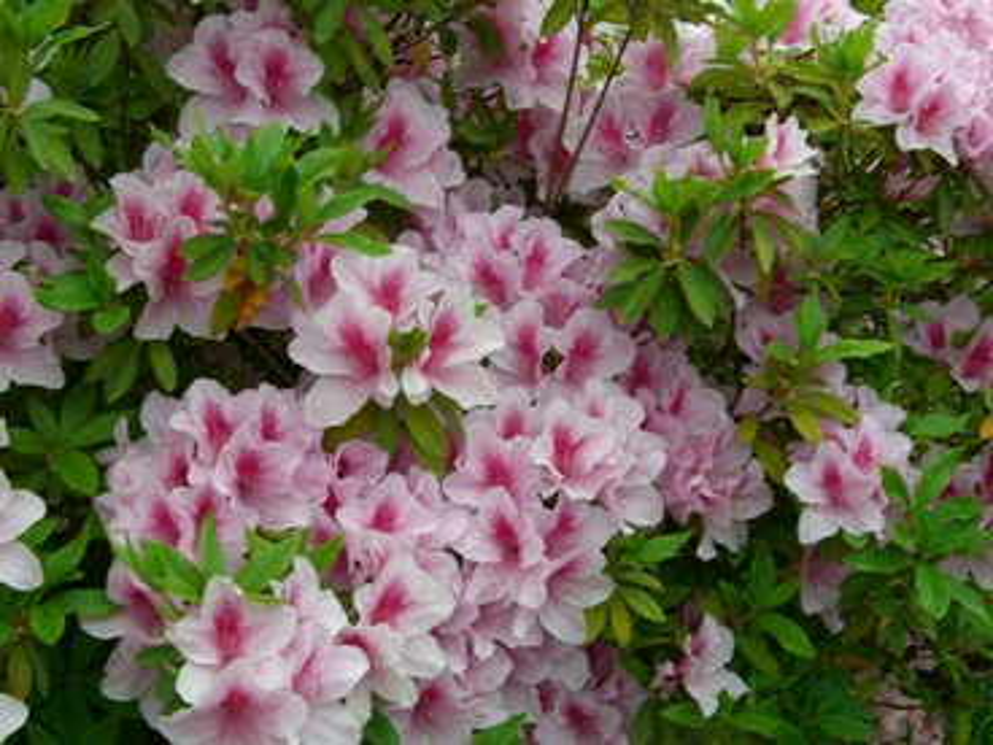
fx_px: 1578
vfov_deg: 26.6
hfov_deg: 34.9
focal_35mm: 55
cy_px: 372
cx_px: 496
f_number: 3.4
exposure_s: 1/160
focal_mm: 11.5
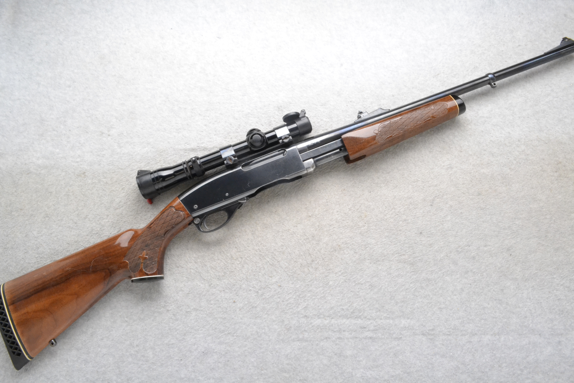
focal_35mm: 27
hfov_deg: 67.4
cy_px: 192
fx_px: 430
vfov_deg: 47.9
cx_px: 287
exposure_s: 1/60
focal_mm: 18
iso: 3200
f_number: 20
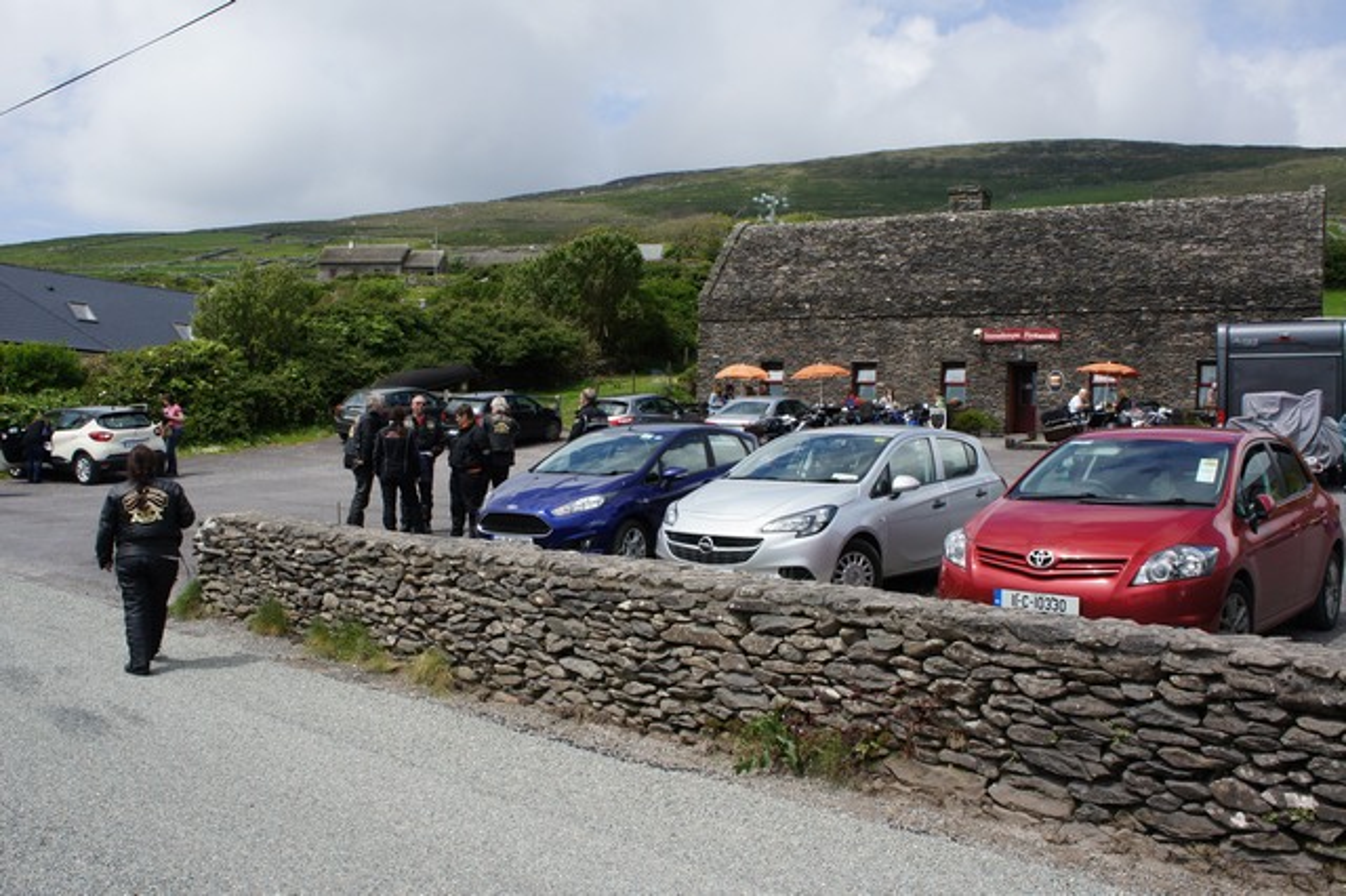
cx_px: 673
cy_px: 448
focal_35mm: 32
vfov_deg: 41.7
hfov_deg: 59.5
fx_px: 1177
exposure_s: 1/320
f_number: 11
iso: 200
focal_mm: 21
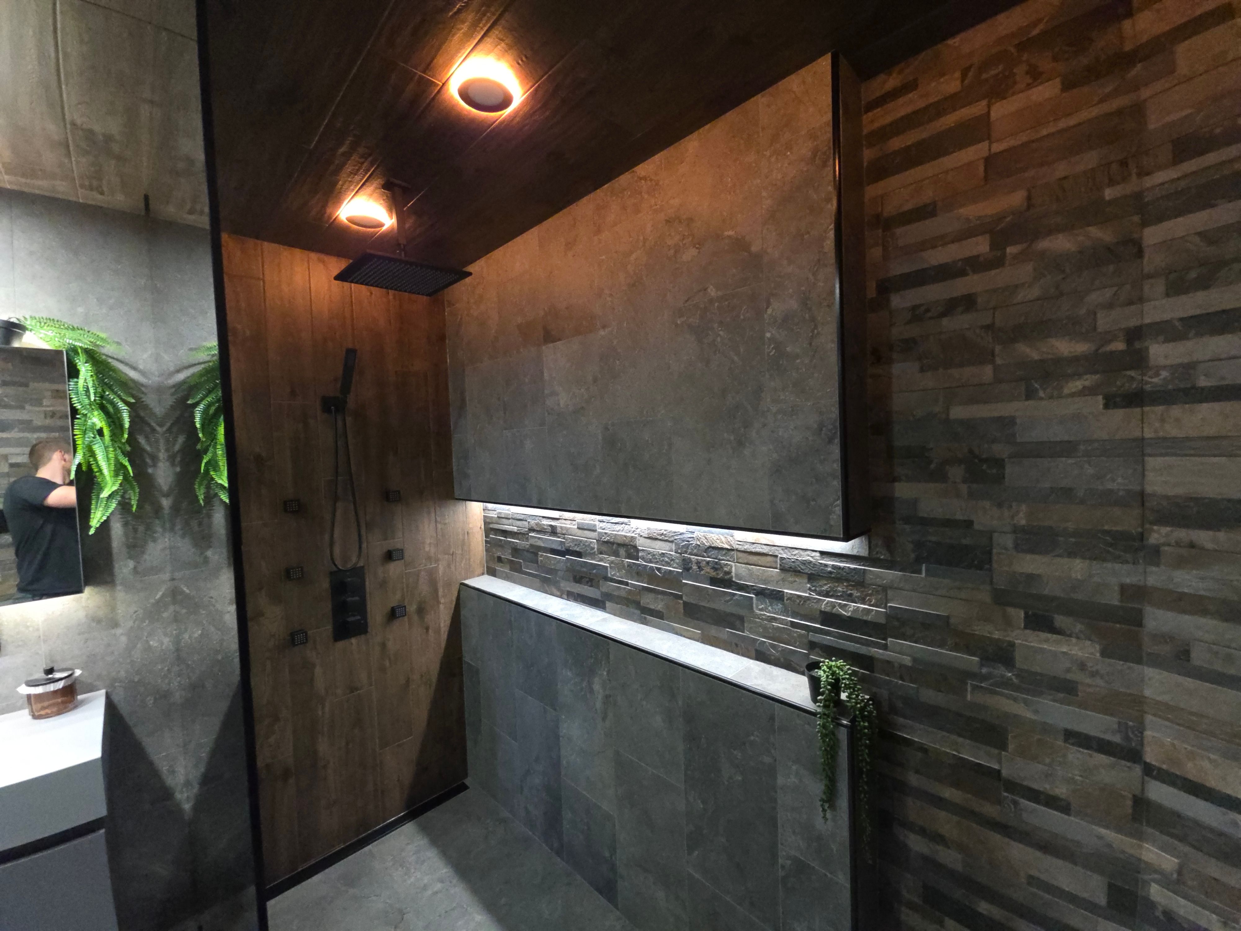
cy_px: 466
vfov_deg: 89.9
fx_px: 466
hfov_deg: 106.2
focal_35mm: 13
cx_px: 620
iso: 1000
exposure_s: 1/33.3
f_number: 1.9
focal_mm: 2.2
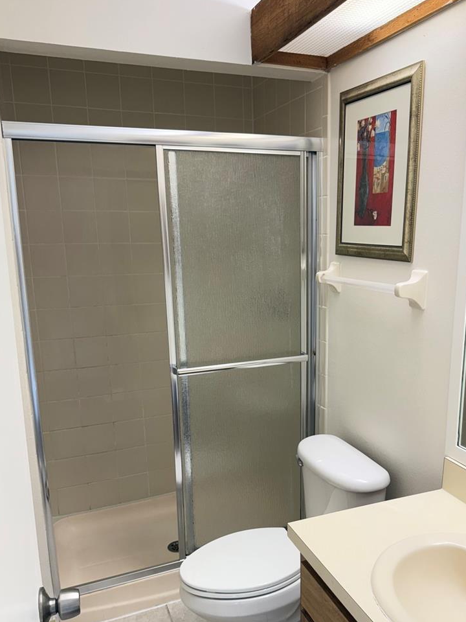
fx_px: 538
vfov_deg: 59.7
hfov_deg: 46.5
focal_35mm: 30
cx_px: 285
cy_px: 353
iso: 100
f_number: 1.78
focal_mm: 6.76
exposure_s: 1/60
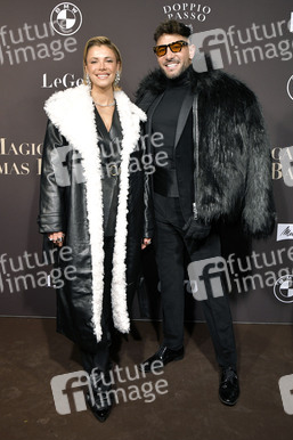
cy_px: 217
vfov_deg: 63.7
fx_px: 354
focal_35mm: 29
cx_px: 143
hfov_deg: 44.9
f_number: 8
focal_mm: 28
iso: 1600
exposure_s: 1/200
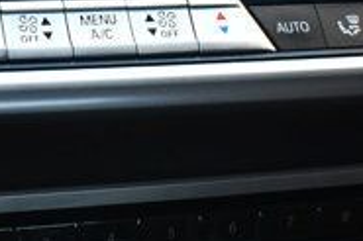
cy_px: 60
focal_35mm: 135
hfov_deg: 15.0
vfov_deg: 10.1
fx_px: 1360
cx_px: 10
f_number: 4
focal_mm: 26
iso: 2200
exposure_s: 1/125
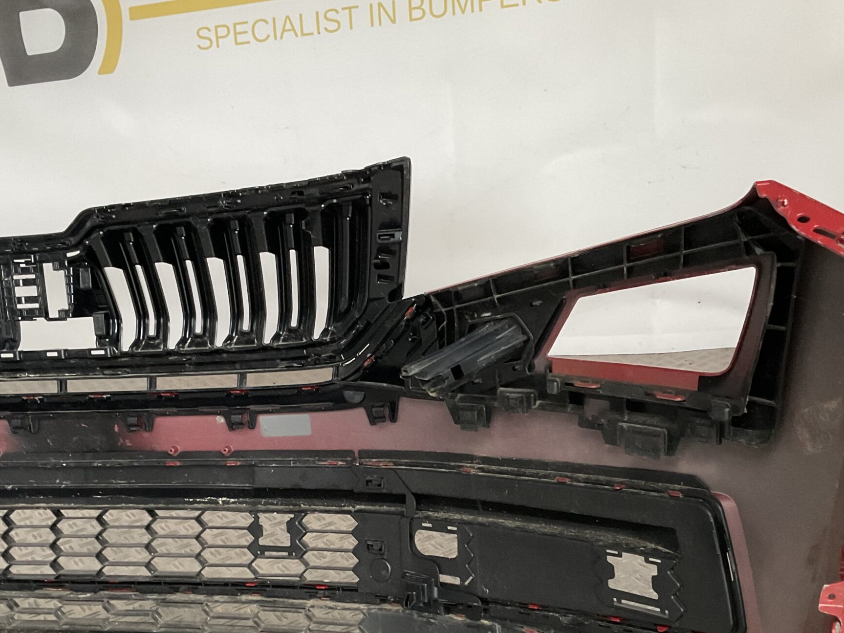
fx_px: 1048
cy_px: 463
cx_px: 379
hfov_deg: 43.8
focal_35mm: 43
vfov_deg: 33.0
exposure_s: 1/33
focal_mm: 3
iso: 200
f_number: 1.8
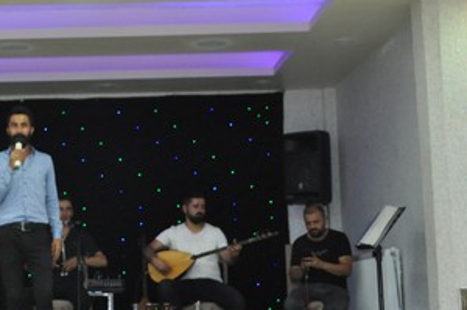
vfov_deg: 16.2
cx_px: 61
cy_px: 139
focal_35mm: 84
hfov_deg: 23.7
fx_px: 1088
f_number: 4.5
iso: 1250
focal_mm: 24
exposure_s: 1/80
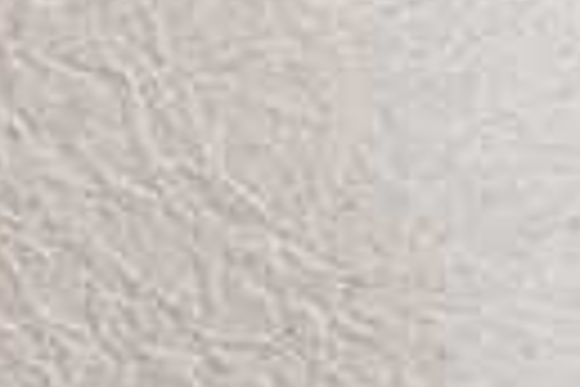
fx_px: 8217
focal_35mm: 510
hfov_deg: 3.9
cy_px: 623
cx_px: -1138
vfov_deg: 2.7
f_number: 5.6
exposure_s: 1/13
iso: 800
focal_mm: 55
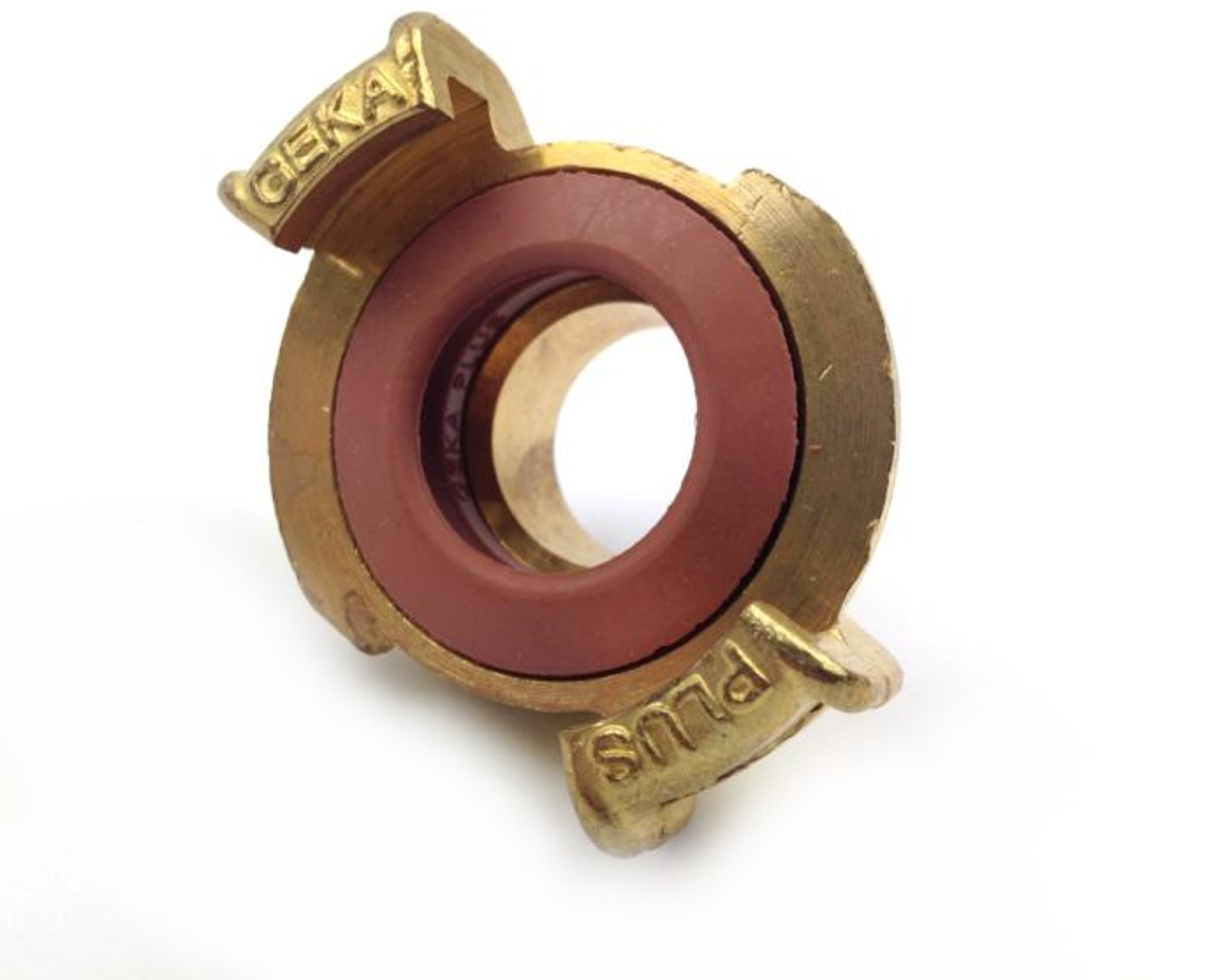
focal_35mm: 37
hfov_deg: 49.1
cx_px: 597
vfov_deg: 40.1
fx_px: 1342
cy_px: 456
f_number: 2.4
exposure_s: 1/188
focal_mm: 4.12
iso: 50
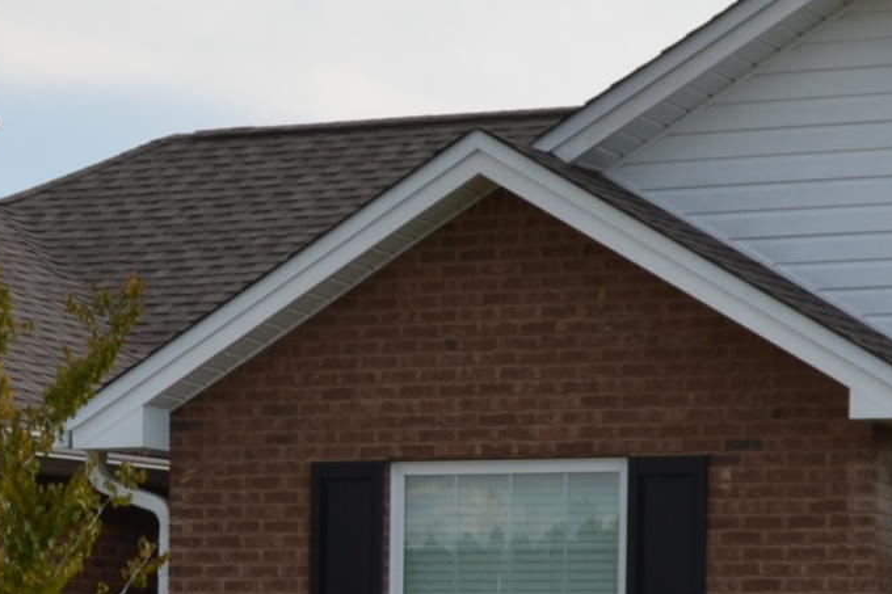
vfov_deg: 8.9
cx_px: -1
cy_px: 766
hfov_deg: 13.3
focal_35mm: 152
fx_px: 3770
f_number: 8
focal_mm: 23
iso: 100
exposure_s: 1/200
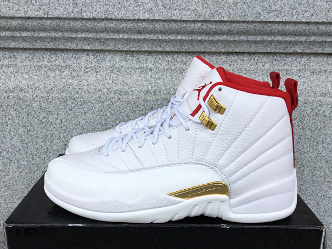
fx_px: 393
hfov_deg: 45.8
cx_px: 165
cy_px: 159
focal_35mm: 41
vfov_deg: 34.9
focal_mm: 3.3
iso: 25
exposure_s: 1/392
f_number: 2.4
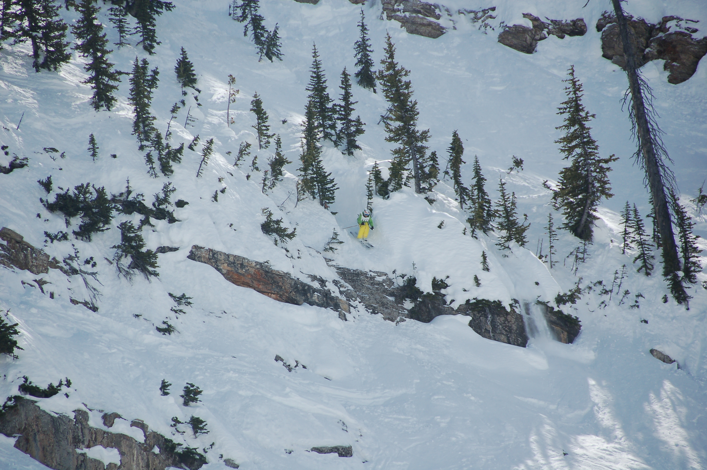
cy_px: 235
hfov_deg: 6.9
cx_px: 354
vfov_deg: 4.6
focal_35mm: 300
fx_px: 5886
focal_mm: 200
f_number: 5.6
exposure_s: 1/1250
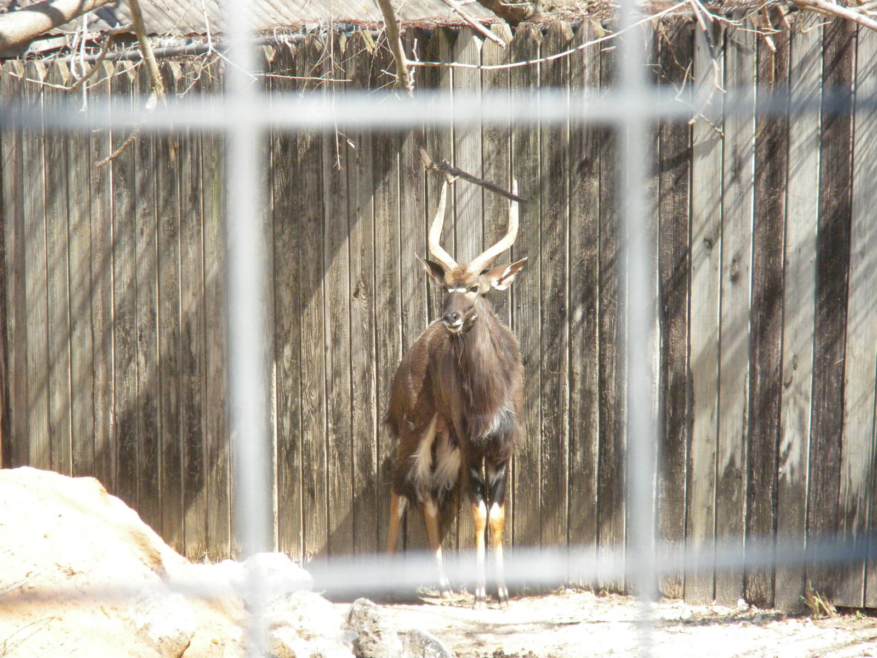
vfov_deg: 5.7
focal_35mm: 260
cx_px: 438
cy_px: 329
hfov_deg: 7.6
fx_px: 6587
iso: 308
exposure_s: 1/500
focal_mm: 46.2
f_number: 5.3
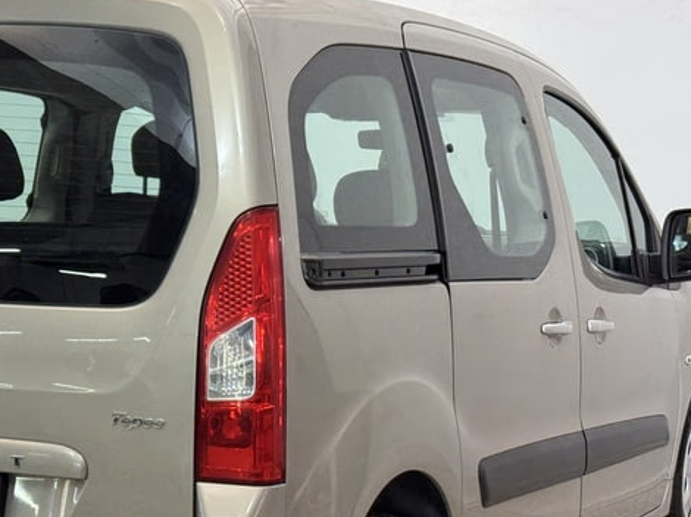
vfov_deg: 16.0
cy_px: 339
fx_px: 1836
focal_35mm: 92
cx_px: 184
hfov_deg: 21.2
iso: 80
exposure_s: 1/50
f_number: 1.78
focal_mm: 6.76
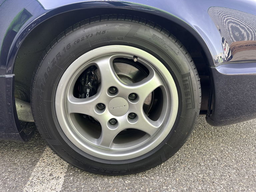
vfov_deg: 56.8
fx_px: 177
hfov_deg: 71.6
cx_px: 128
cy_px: 96
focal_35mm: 24
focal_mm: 6.86
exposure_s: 1/267
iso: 80
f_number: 1.78
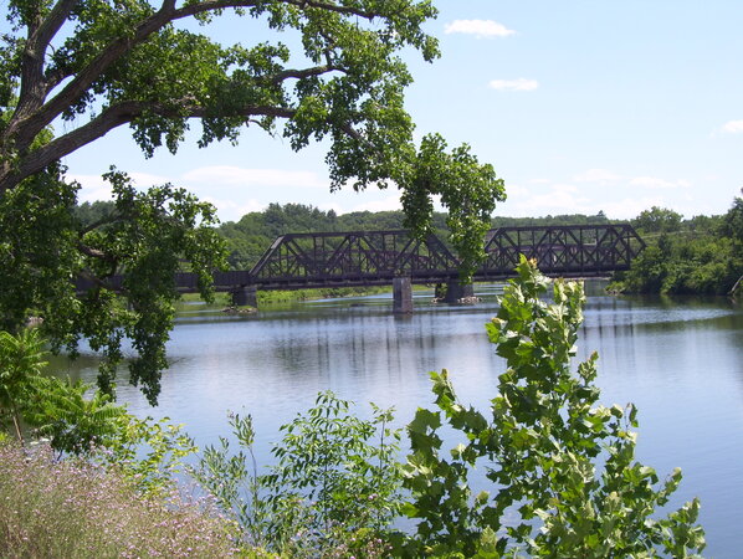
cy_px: 280
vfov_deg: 26.2
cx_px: 372
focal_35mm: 56
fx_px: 1203
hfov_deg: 34.3
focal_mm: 9.4
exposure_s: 1/320
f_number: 5.6
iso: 80
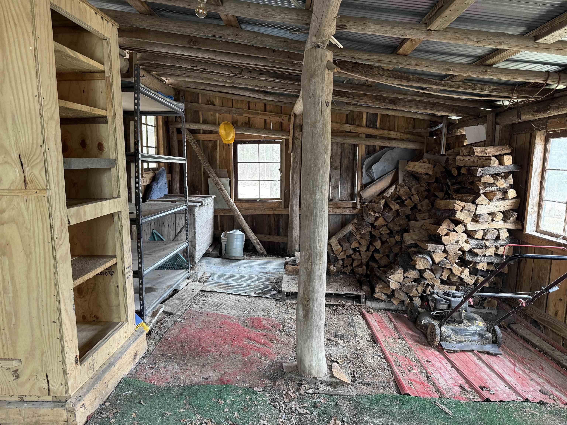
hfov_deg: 71.6
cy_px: 212
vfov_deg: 56.8
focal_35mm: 24
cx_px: 284
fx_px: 393
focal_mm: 6.76
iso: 250
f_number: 1.78
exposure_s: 1/60
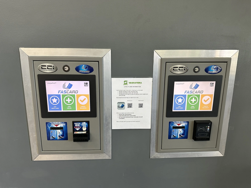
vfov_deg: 56.8
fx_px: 174
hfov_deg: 71.6
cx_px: 126
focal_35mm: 24
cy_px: 94
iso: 200
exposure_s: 1/120
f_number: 1.78
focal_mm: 6.86
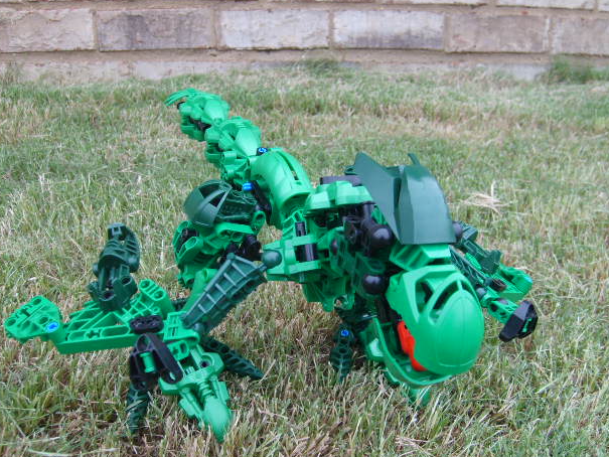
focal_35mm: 37
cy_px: 228
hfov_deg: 50.1
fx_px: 651
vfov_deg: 38.7
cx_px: 307
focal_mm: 5.8
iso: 50
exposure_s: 1/250
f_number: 2.8
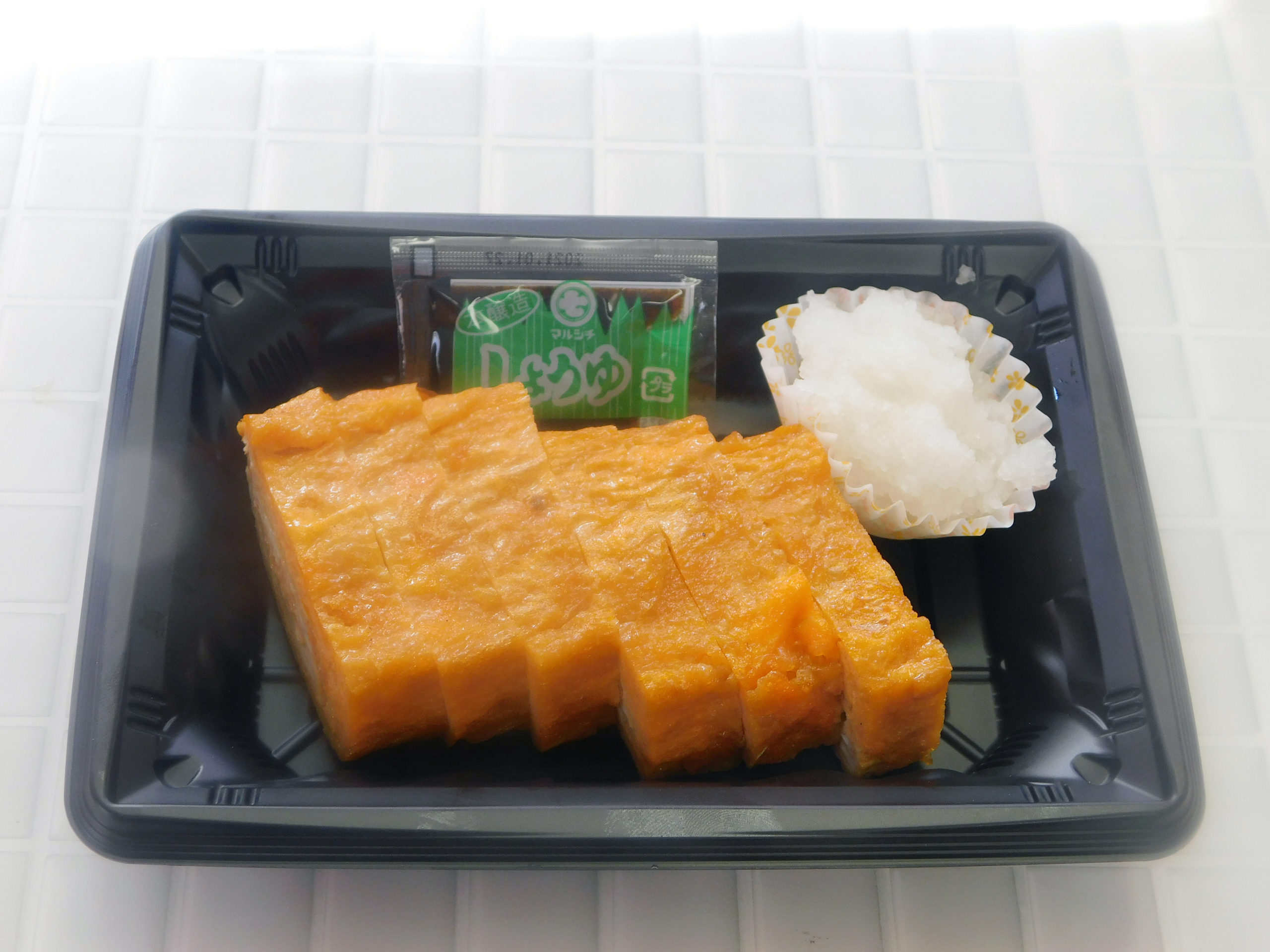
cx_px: 635
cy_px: 476
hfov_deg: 32.7
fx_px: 2165
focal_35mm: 59
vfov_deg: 24.8
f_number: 4
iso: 140
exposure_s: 1/30
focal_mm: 10.4
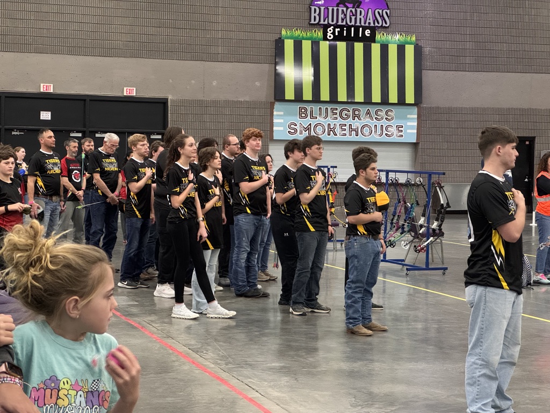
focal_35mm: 77
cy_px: 206
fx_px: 1223
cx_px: 275
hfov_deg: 25.3
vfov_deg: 19.1
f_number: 2.8
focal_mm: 9
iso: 500
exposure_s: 1/60
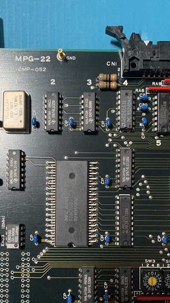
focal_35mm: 38
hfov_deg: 31.1
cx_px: 101
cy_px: 196
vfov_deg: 52.0
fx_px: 305
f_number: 1.8
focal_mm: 4.25
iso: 400
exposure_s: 1/40
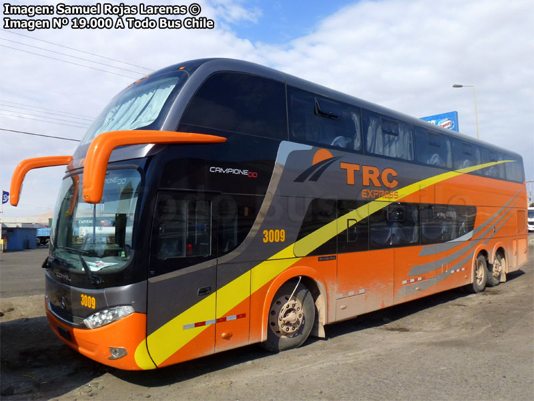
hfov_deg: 71.6
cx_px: 267
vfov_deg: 56.8
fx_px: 370
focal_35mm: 24
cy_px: 200
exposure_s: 1/1000
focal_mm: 4.3
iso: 100
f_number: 4
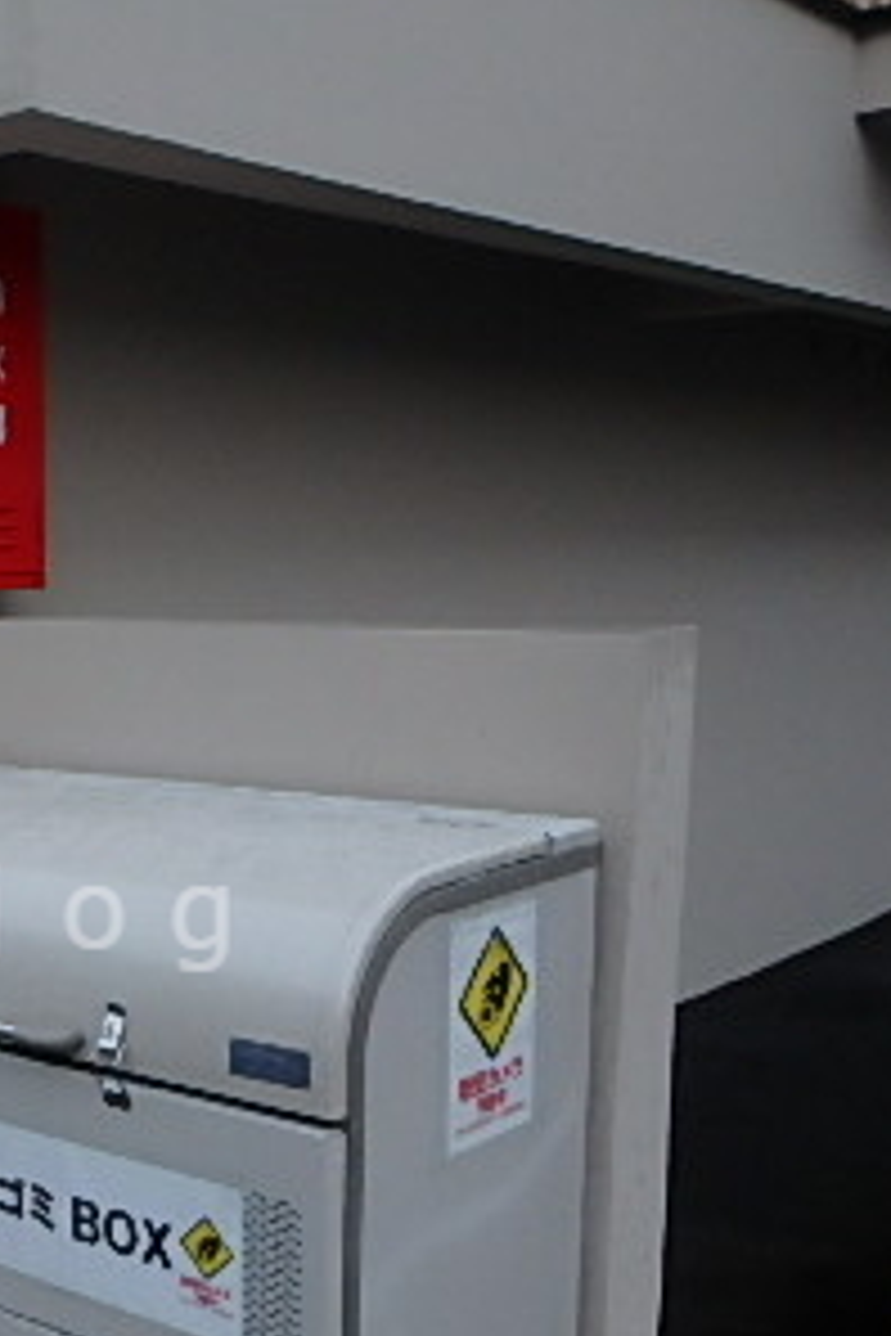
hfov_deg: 26.7
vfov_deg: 41.2
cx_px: -54
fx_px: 1745
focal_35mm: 47
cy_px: 918
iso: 400
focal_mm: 3.7
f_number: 3.5
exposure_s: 1/30
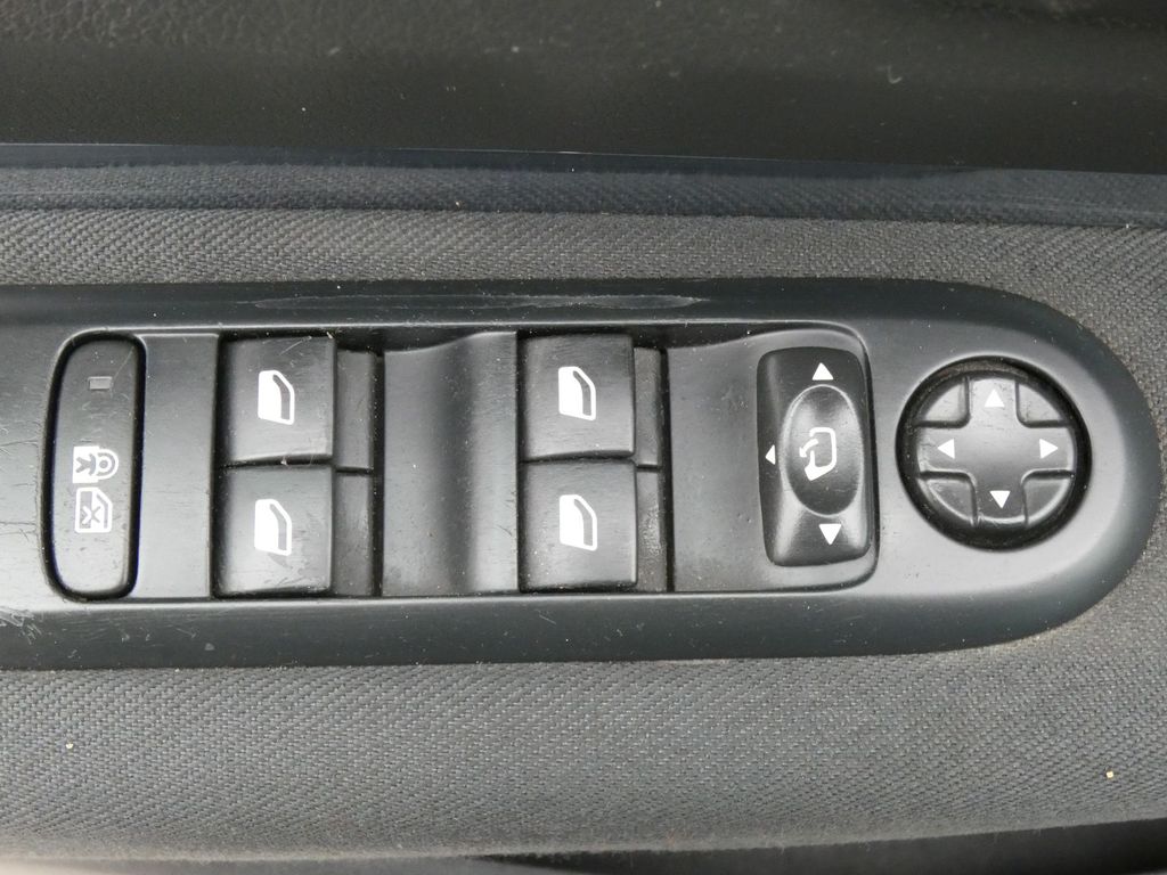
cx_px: 584
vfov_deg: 31.5
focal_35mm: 46
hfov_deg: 41.2
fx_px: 1551
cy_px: 438
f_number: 5
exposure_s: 1/80
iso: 800
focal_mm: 8.2
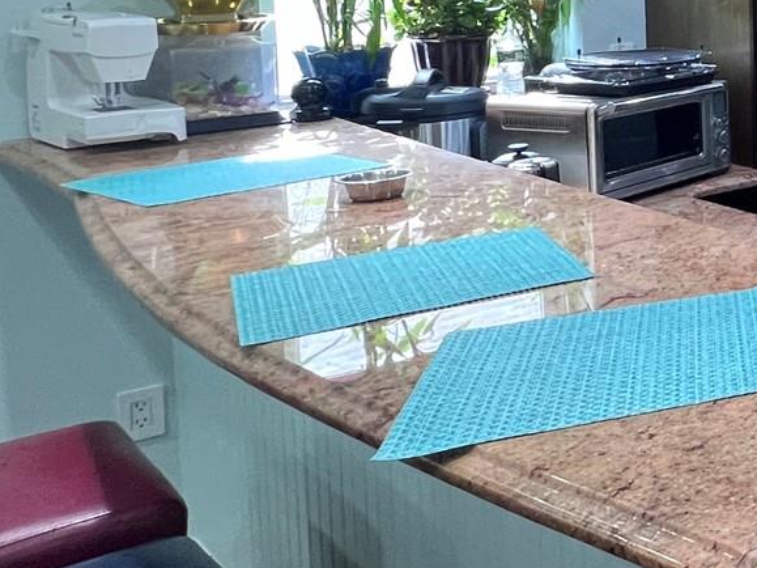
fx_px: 1006
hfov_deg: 24.5
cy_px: 17
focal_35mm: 46
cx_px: 1275
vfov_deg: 29.7
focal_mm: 1.57
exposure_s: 1/60
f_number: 1.8
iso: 200
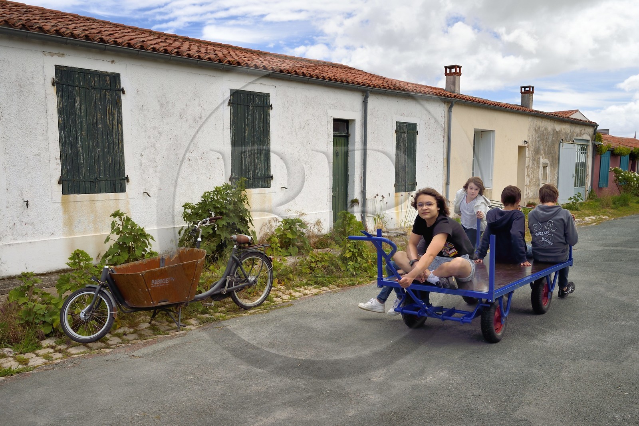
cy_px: 213
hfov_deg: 61.9
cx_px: 320
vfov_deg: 43.6
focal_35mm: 30
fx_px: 533
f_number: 8
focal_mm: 30
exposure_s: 1/1000
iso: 200
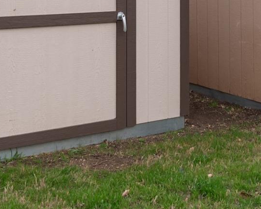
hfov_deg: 22.2
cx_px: 209
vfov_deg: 17.4
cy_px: -25
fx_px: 656
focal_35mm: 85
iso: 400
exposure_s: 1/160
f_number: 8
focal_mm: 24
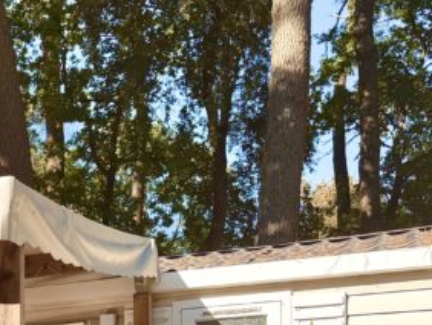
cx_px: -210
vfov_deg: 15.8
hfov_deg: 19.6
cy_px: 461
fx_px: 1087
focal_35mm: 87
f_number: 1.78
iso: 100
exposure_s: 1/2445
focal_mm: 6.76
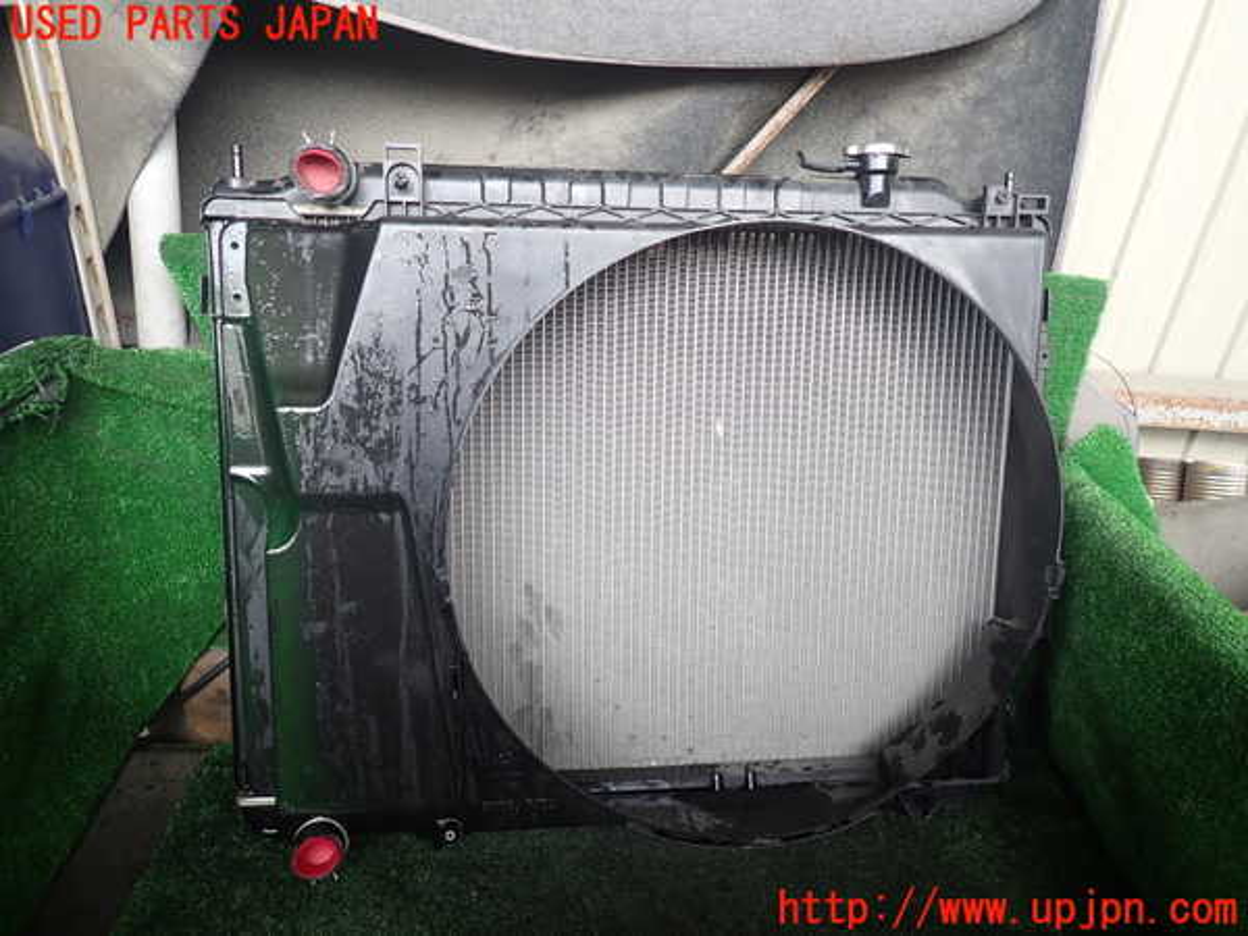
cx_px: 624
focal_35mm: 25
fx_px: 901
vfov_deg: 54.9
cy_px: 468
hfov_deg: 69.4
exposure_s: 1/100
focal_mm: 4.5
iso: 100
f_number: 2
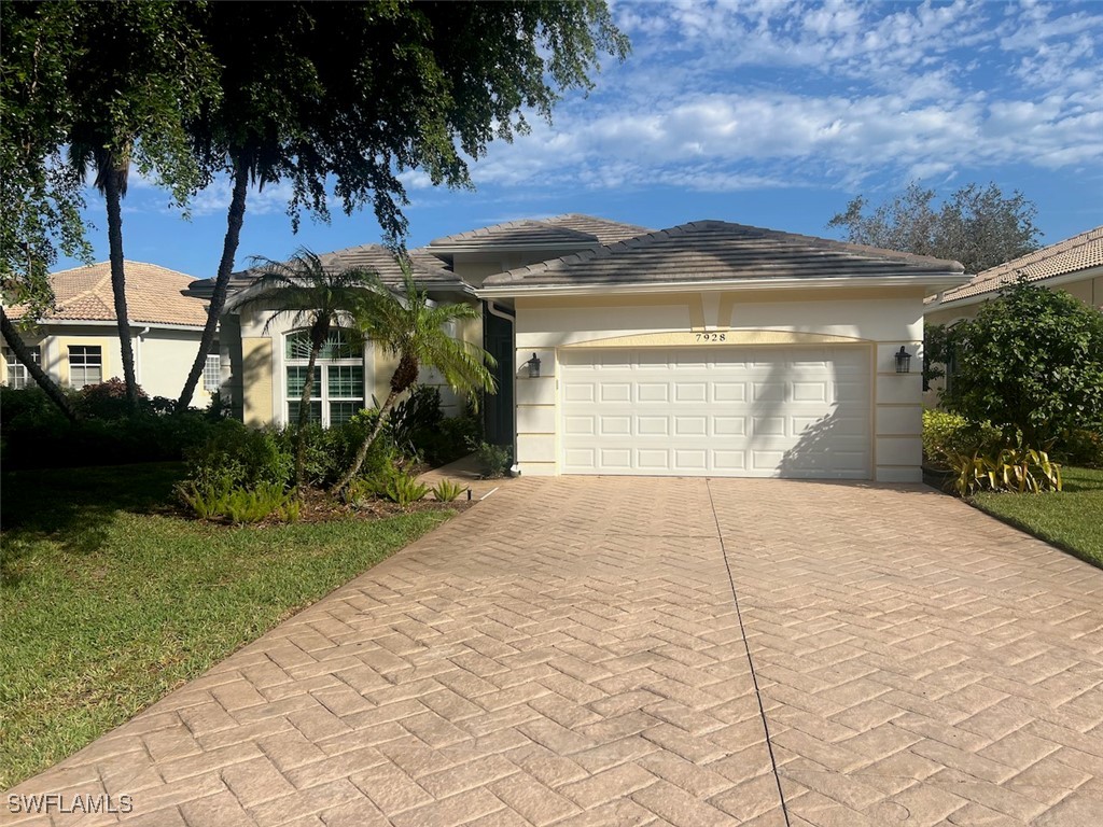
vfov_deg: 53.1
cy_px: 414
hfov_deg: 67.3
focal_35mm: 26
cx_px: 552
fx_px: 828
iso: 50
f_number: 1.5
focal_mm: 5.7
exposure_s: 1/6579
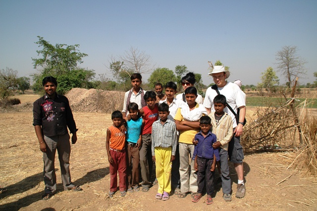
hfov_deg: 67.4
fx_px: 238
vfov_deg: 47.9
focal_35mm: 27
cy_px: 106
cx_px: 158
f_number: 10
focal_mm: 18
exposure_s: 1/400
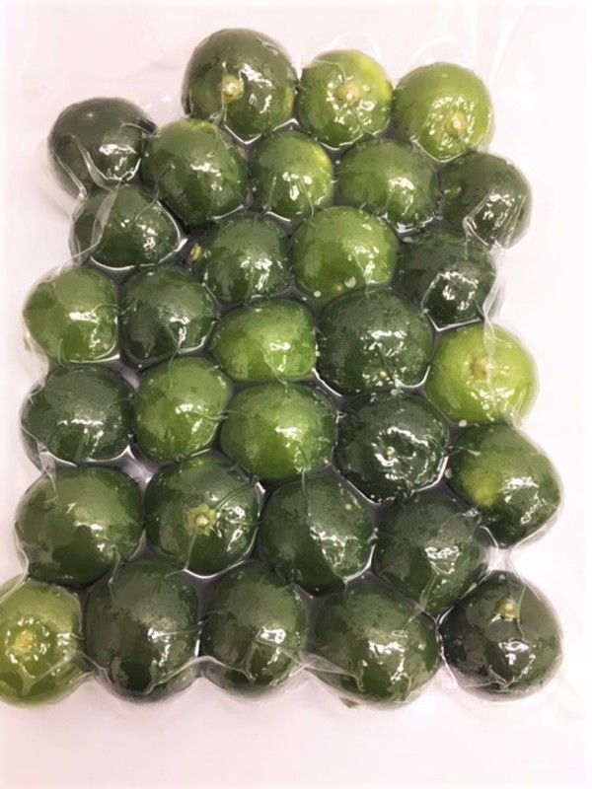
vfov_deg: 61.7
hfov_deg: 48.2
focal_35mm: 29
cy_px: 394
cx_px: 296
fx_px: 661
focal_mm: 4.15
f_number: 2.2
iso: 40
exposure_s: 1/30
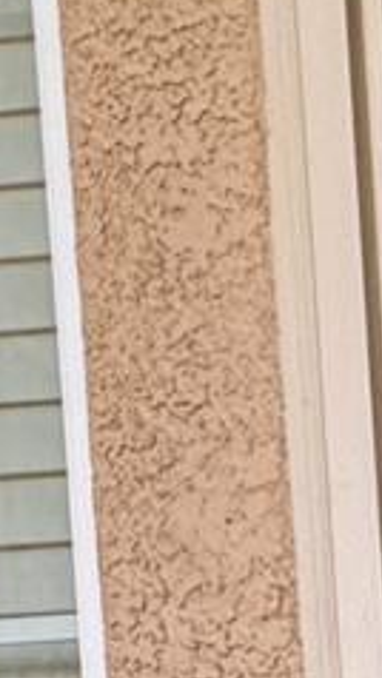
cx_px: 894
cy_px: 1185
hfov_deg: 10.9
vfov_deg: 18.1
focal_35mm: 96
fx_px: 1727
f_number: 2.2
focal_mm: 2.22
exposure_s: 1/60
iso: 250
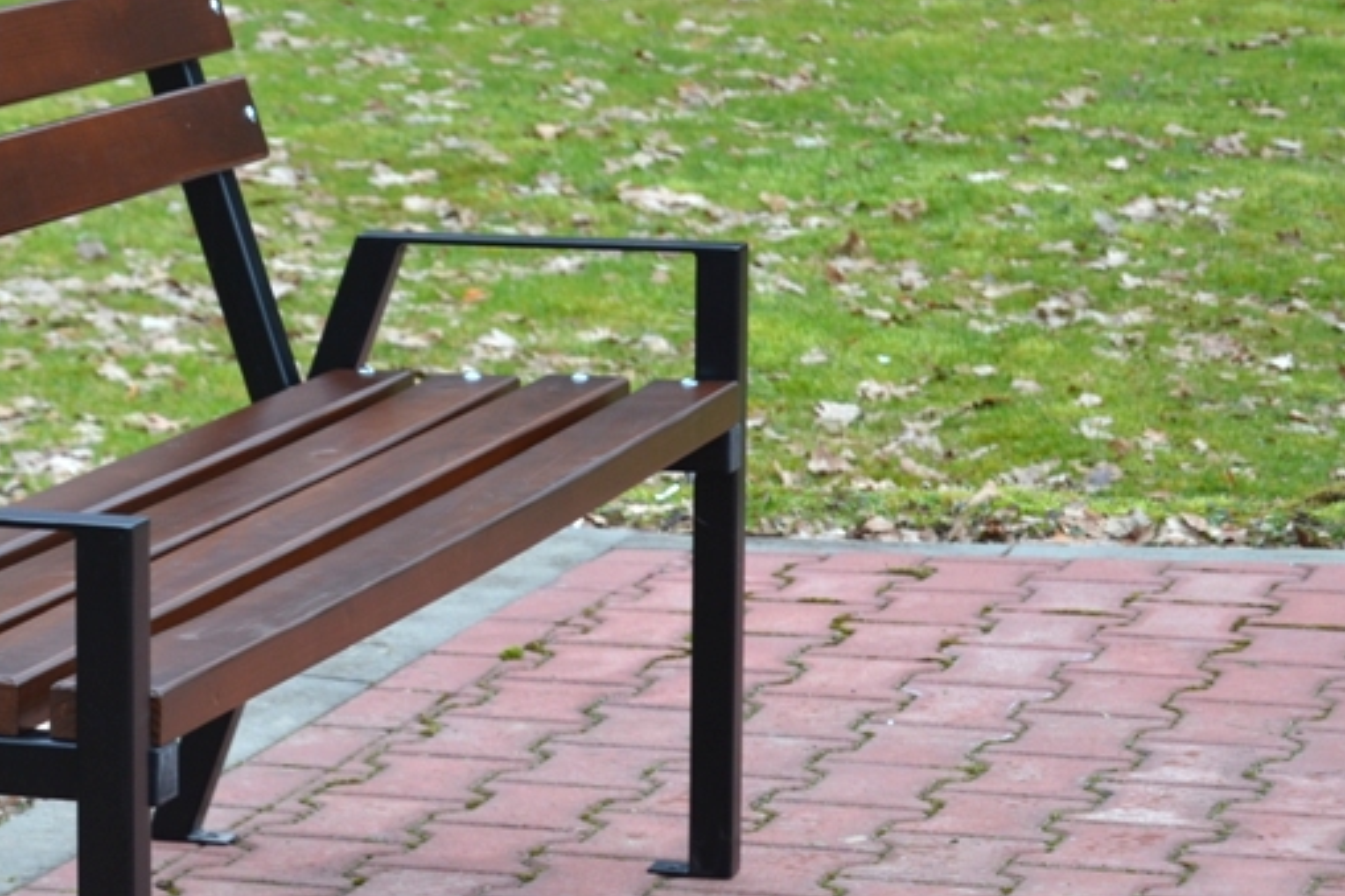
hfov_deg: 12.3
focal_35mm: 166
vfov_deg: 8.2
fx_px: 6200
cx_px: 114
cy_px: 712
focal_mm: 55
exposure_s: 1/125
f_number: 5.6
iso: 220
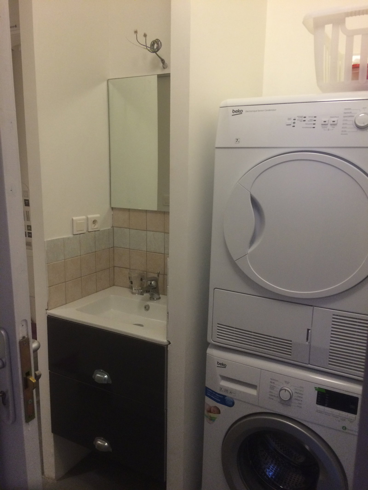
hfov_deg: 48.2
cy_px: 245
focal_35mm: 29
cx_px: 184
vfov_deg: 61.7
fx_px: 411
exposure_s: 1/33
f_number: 2.2
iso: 200
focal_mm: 4.15
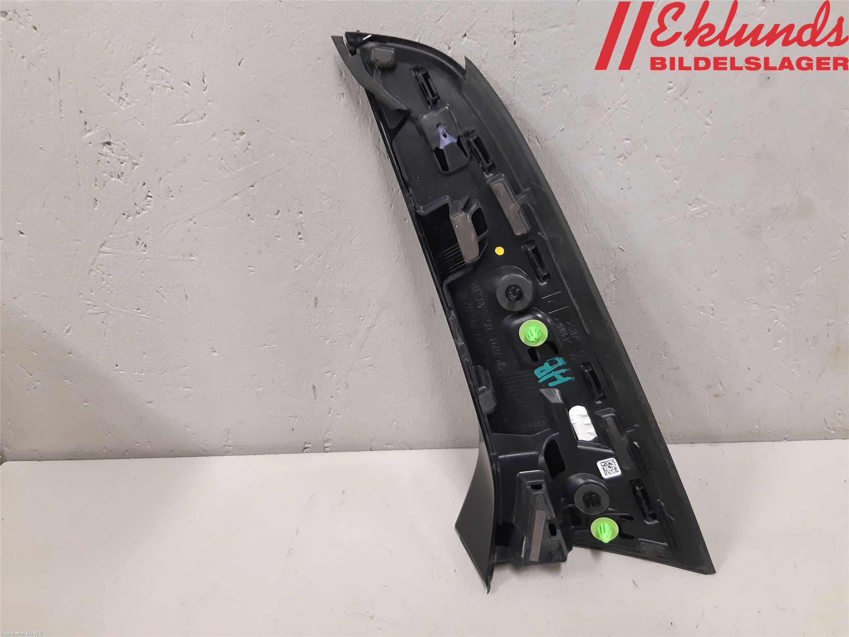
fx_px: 638
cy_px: 318
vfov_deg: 53.1
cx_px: 424
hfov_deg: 67.3
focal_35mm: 26
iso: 250
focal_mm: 3.93
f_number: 1.7
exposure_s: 1/50
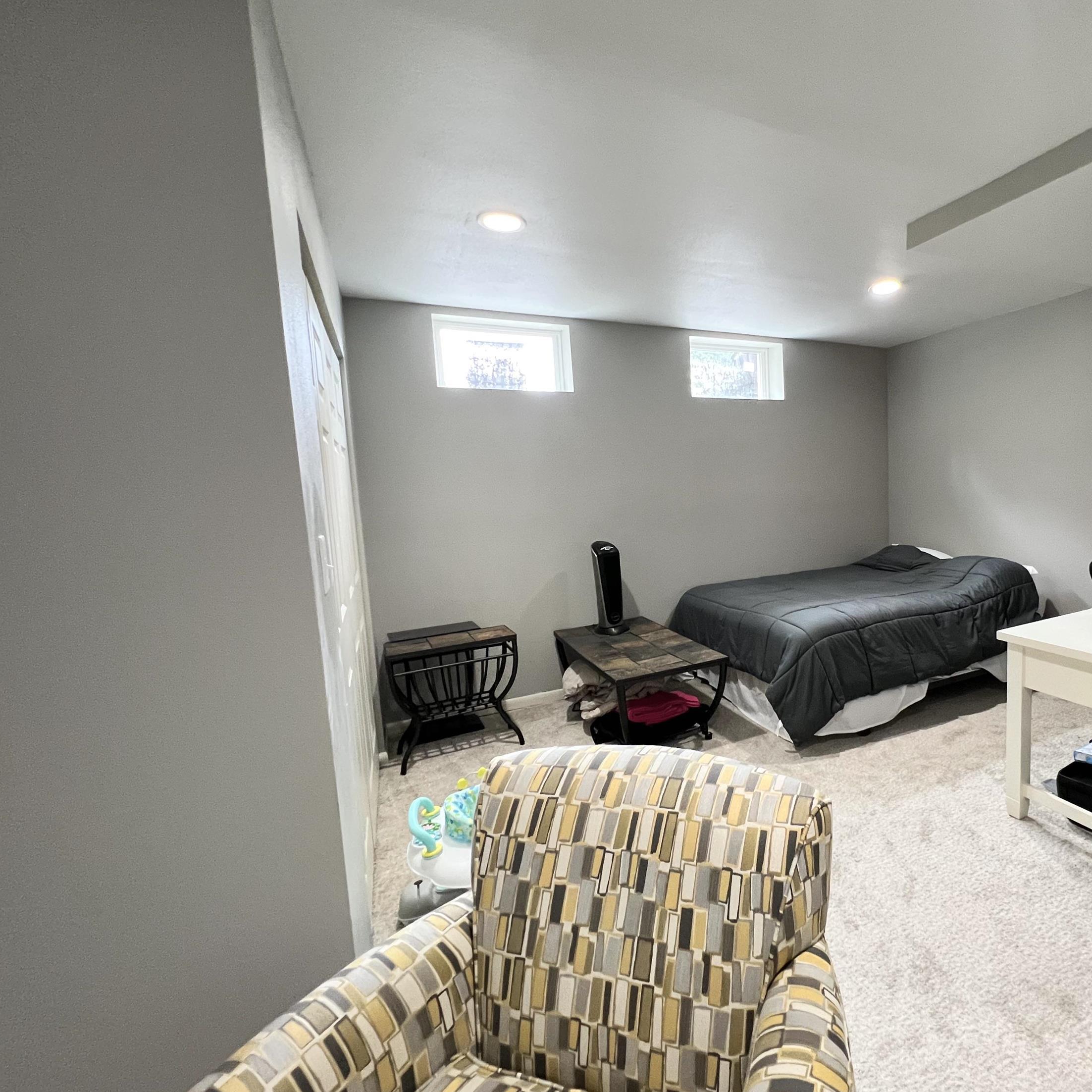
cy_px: 546
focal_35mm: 16
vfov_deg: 87.4
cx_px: 745
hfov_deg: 83.8
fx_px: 571
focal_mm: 1.57
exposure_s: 1/60
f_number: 1.8
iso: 320
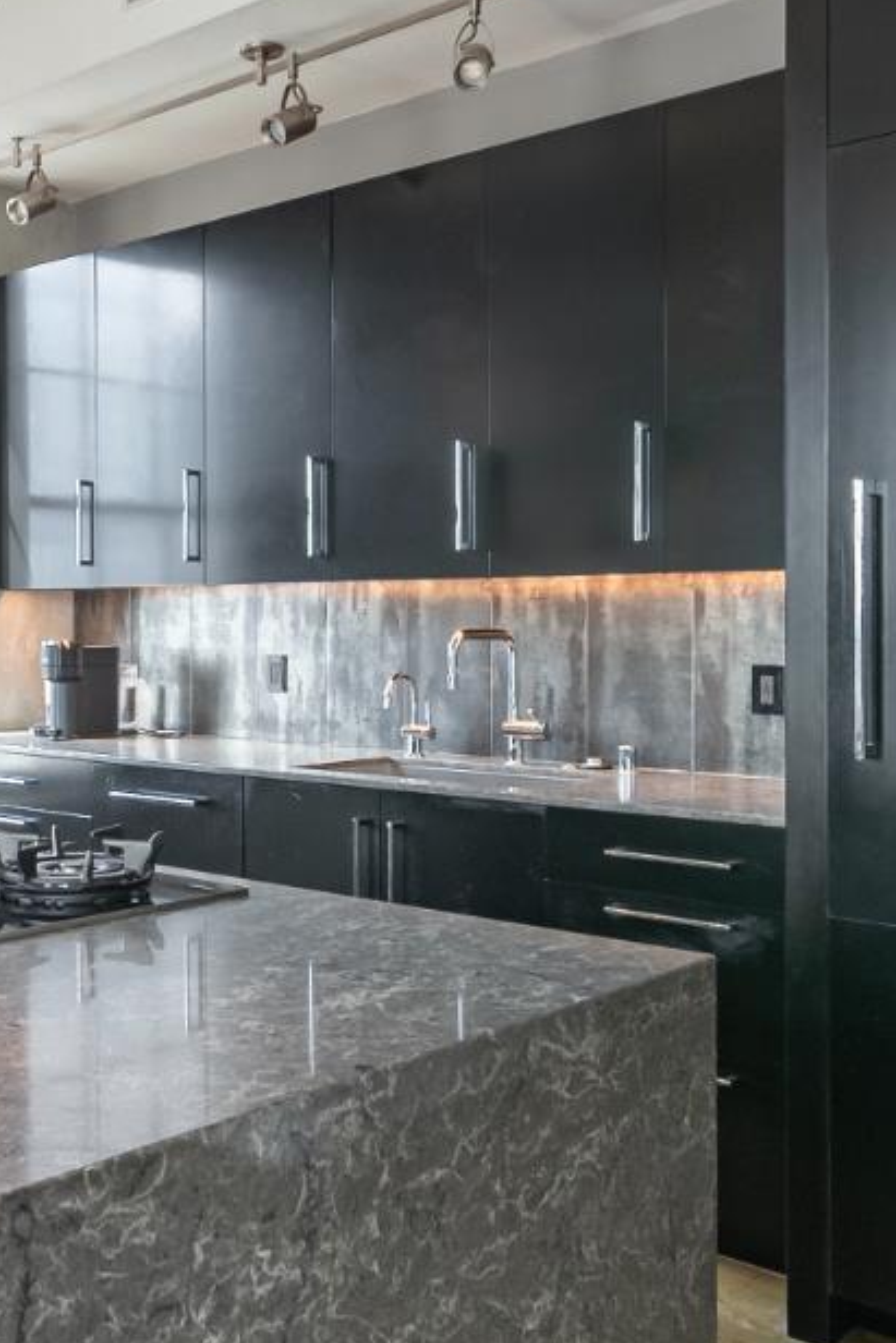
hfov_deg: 32.6
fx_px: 1501
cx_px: 229
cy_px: 615
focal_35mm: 40
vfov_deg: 48.2
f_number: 5.6
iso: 400
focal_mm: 11
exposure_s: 1/125
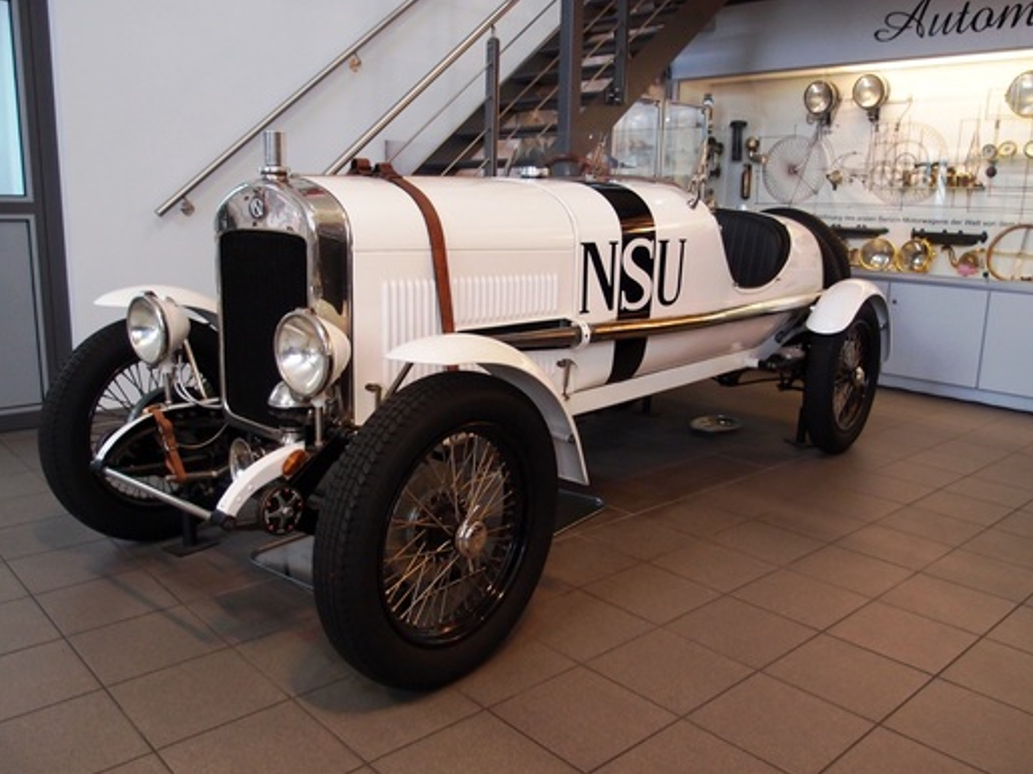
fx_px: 865
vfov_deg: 48.2
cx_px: 510
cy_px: 397
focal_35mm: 29
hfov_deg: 61.7
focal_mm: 6
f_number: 1.8
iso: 200
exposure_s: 1/25
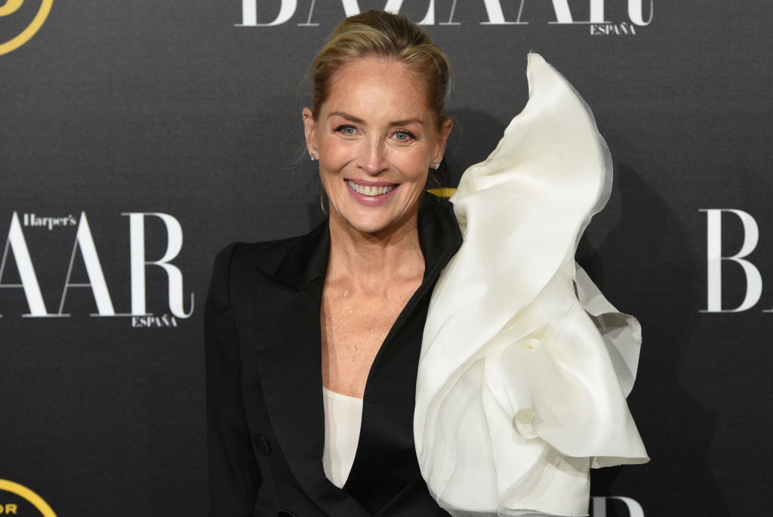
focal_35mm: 122
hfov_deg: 16.8
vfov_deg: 11.3
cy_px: 258
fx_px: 2621
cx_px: 386
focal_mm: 122
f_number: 4
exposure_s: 1/500
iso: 2000
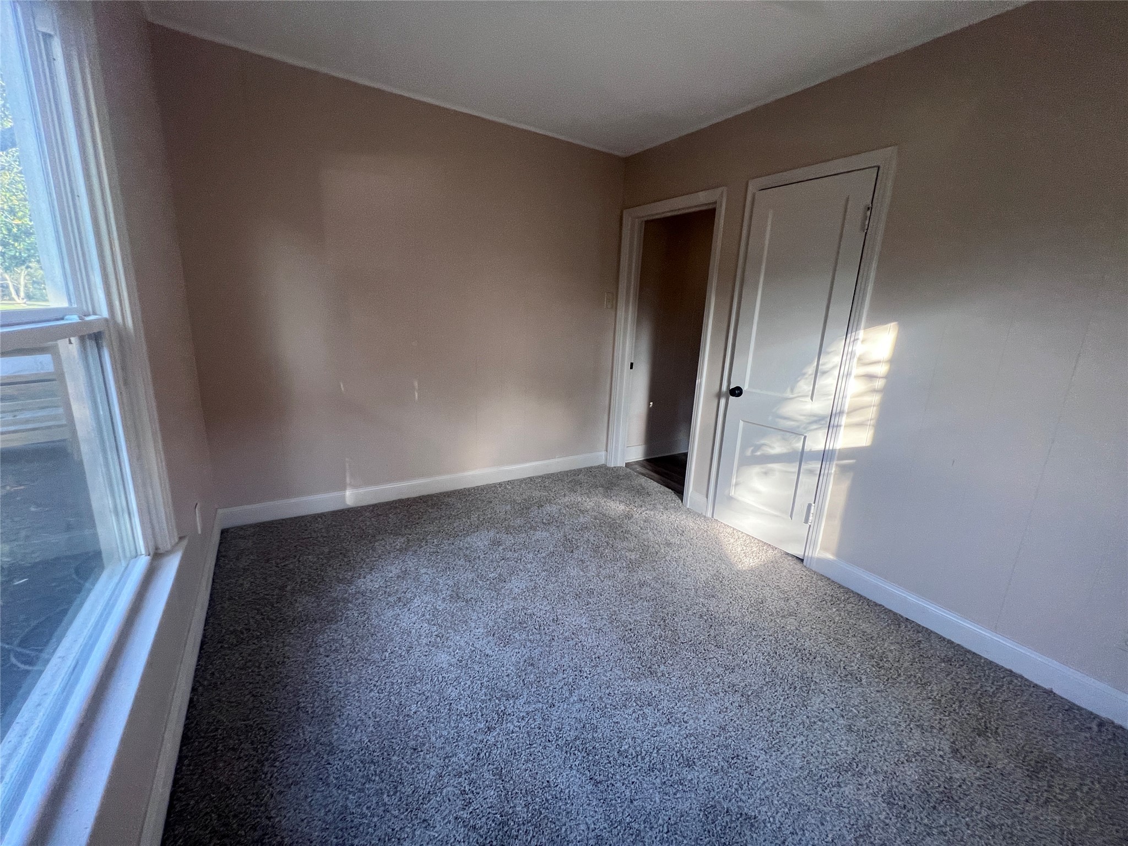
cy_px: 423
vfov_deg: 89.9
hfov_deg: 106.2
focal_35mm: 13
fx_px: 424
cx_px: 564
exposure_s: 1/99
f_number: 1.8
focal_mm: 1.57
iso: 160
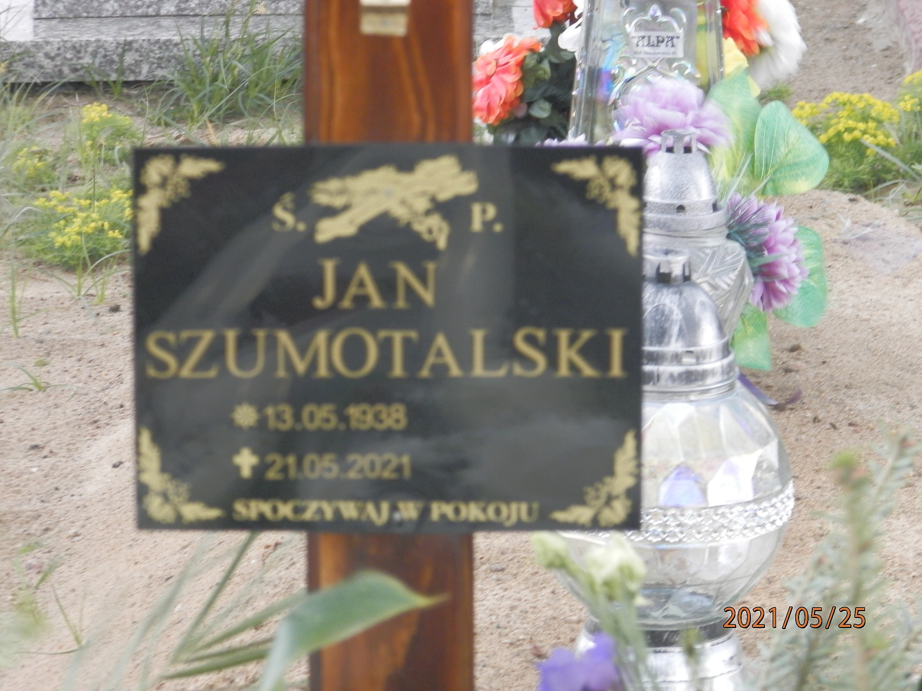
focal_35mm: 224
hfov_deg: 8.8
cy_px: 346
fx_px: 5966
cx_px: 461
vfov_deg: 6.6
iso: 250
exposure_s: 1/30
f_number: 5.4
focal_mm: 40
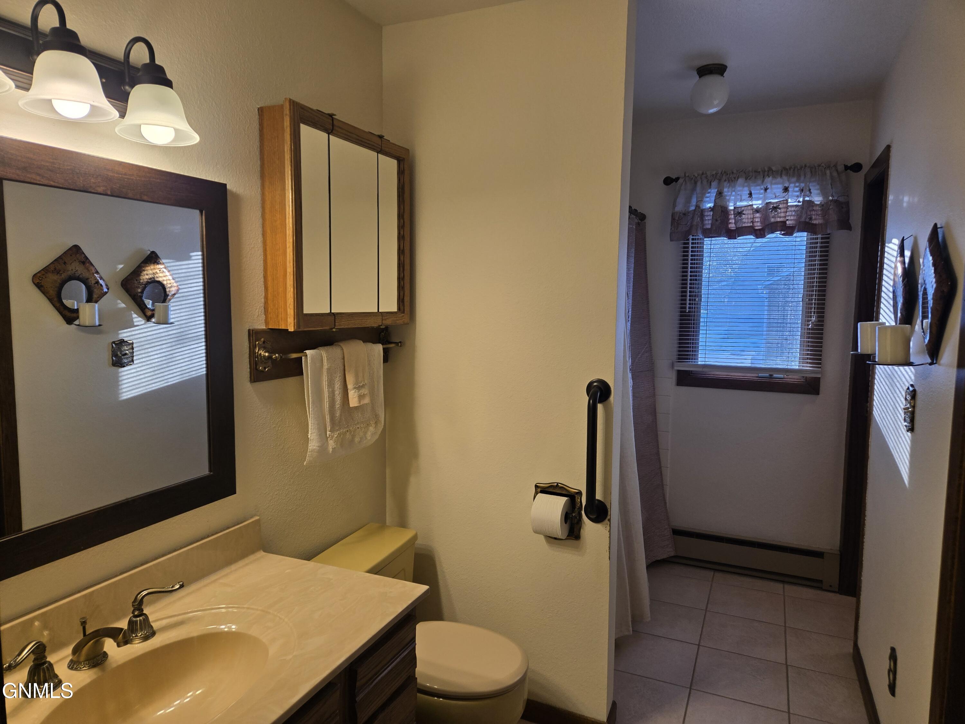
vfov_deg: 58.9
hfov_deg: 73.9
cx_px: 482
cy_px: 362
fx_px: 641
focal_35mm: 23
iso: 50
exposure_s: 1/120
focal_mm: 5.4
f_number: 1.8
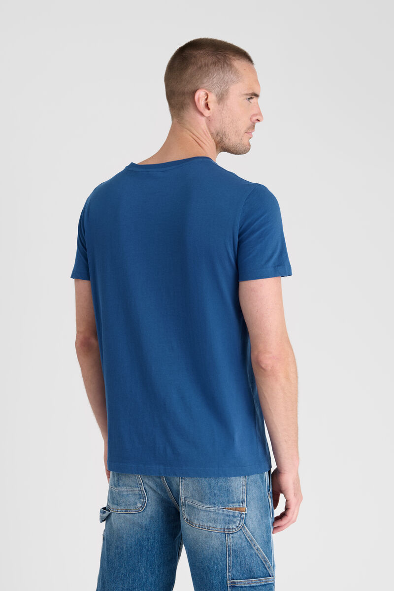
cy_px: 296
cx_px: 197
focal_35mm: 50
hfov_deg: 27.0
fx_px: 821
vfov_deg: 39.6
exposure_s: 1/160
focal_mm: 50
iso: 100
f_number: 9
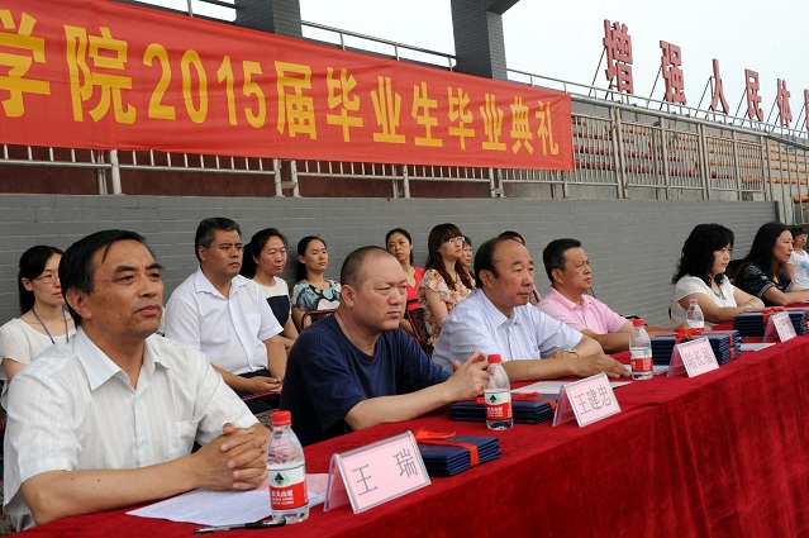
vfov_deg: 33.3
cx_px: 404
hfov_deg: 48.5
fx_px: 898
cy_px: 269
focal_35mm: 40
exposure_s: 1/250
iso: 640
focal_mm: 40
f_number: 11
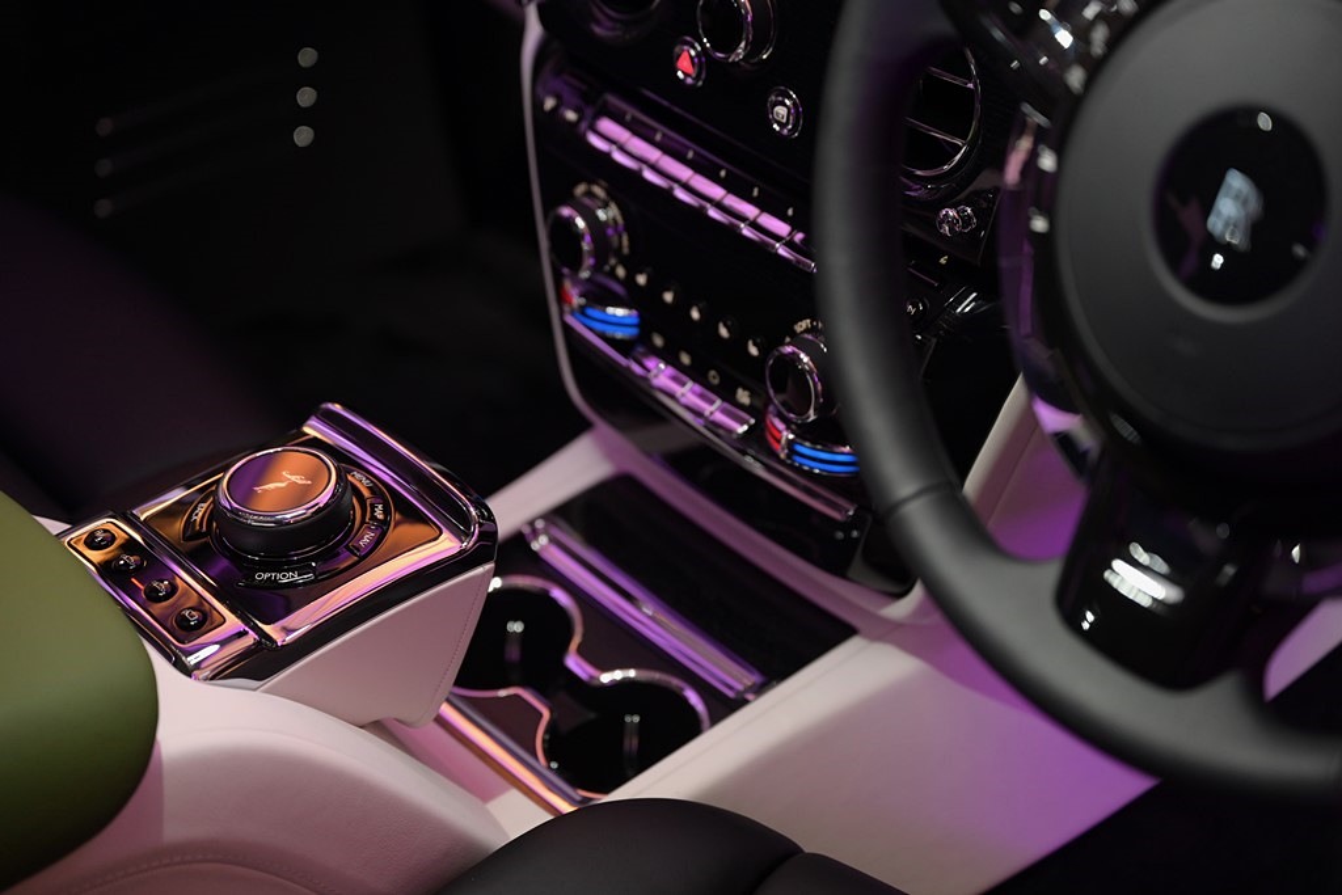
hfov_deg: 28.8
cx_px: 671
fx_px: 2610
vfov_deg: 19.5
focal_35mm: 70
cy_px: 448
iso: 1600
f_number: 3.2
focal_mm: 70
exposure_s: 1/40
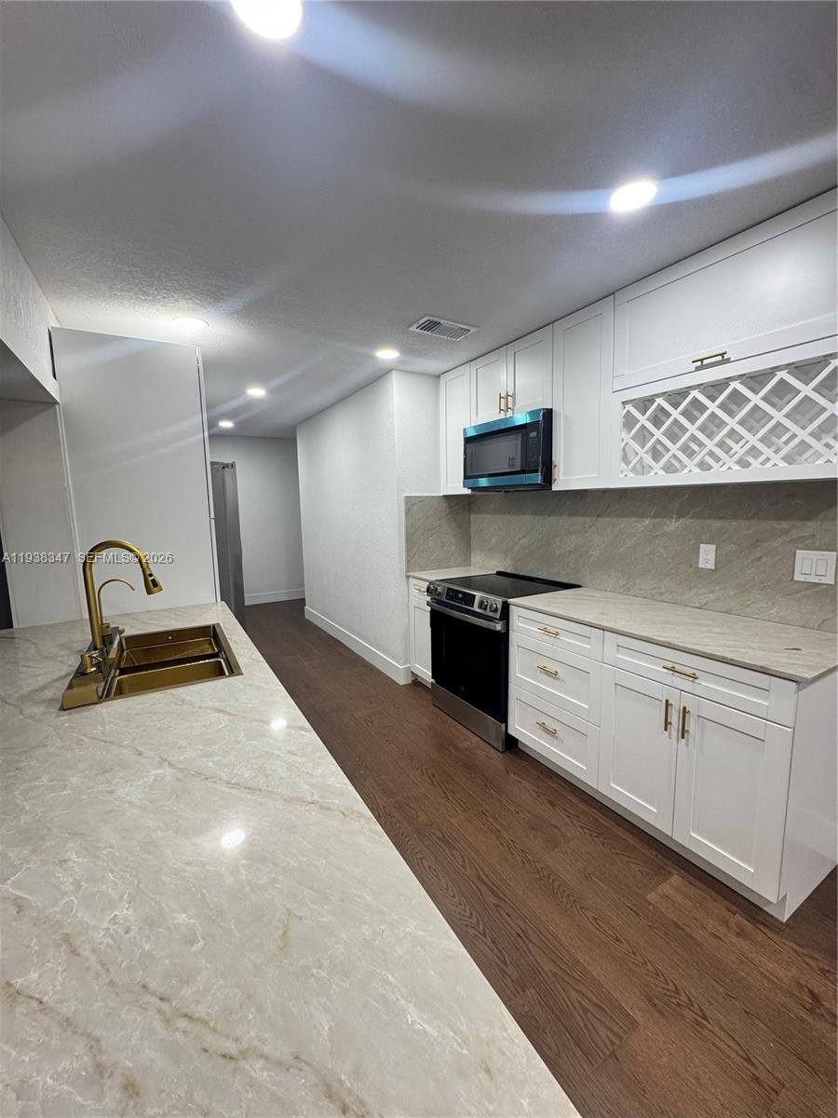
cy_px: 559
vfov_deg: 102.1
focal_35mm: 14
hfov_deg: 85.7
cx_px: 419
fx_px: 452
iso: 160
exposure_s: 1/60
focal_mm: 2.22
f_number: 2.2
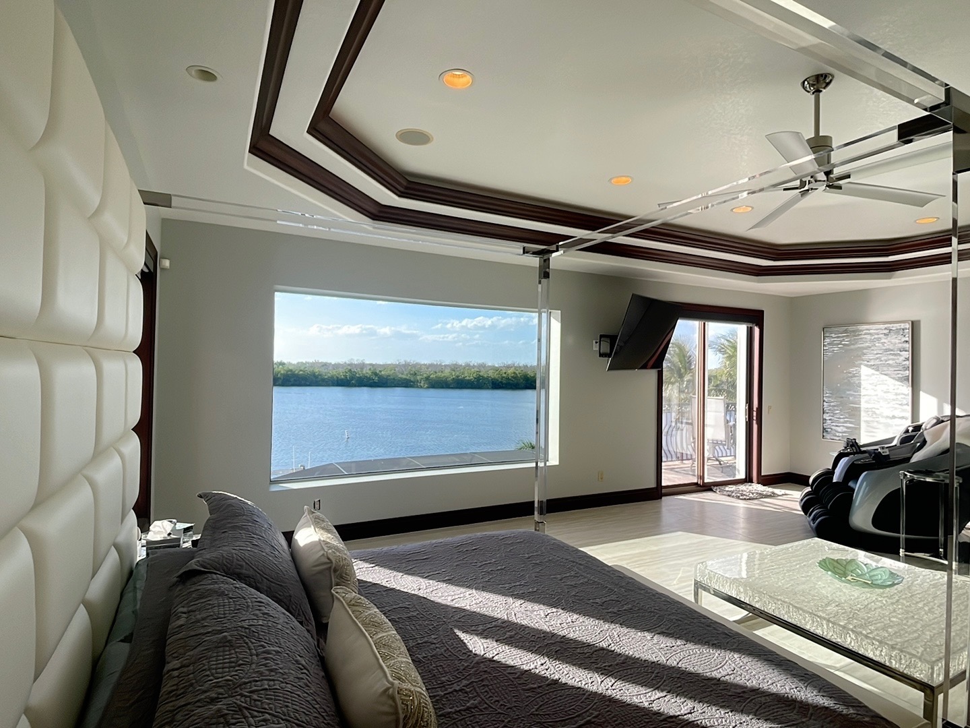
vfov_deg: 81.7
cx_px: 485
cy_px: 364
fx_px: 420
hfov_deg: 98.2
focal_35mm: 15
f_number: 2.4
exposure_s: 1/120
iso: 25
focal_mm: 1.54
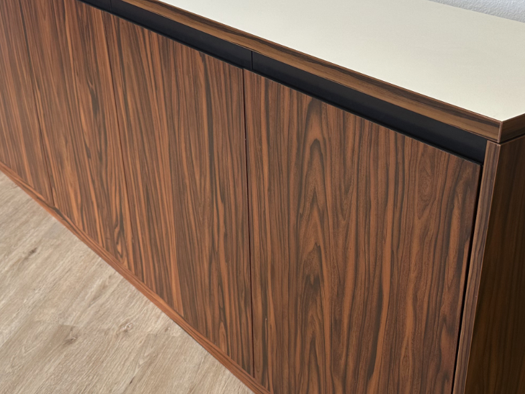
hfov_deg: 38.7
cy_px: 222
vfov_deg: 29.6
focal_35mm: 49
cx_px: 317
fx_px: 743
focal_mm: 6.9
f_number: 1.8
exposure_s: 1/100
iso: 80
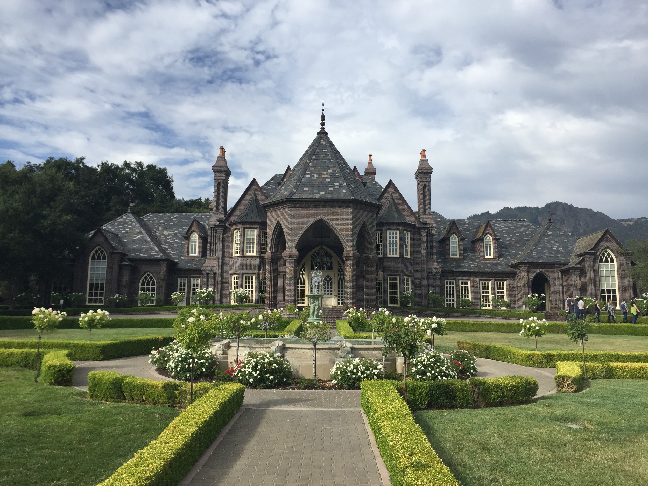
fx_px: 543
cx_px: 324
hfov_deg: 61.7
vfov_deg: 48.2
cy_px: 243
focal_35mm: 29
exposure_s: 1/2083
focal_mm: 4.15
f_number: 2.2
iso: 32
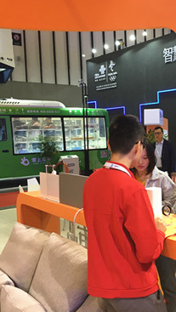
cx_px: 180
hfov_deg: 26.2
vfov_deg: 47.3
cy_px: 155
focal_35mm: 43
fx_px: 356
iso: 40
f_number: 2.2
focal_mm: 4.15
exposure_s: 1/33
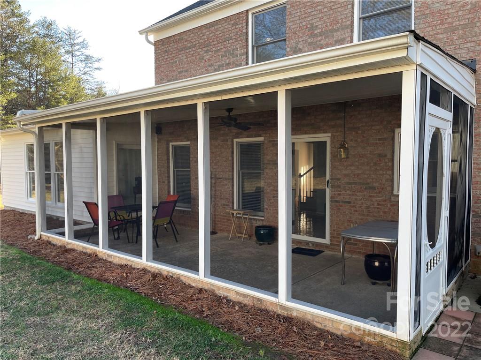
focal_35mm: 26
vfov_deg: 53.1
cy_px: 180
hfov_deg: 67.3
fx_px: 361
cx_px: 240
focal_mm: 4.2
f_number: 1.6
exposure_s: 1/160
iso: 32
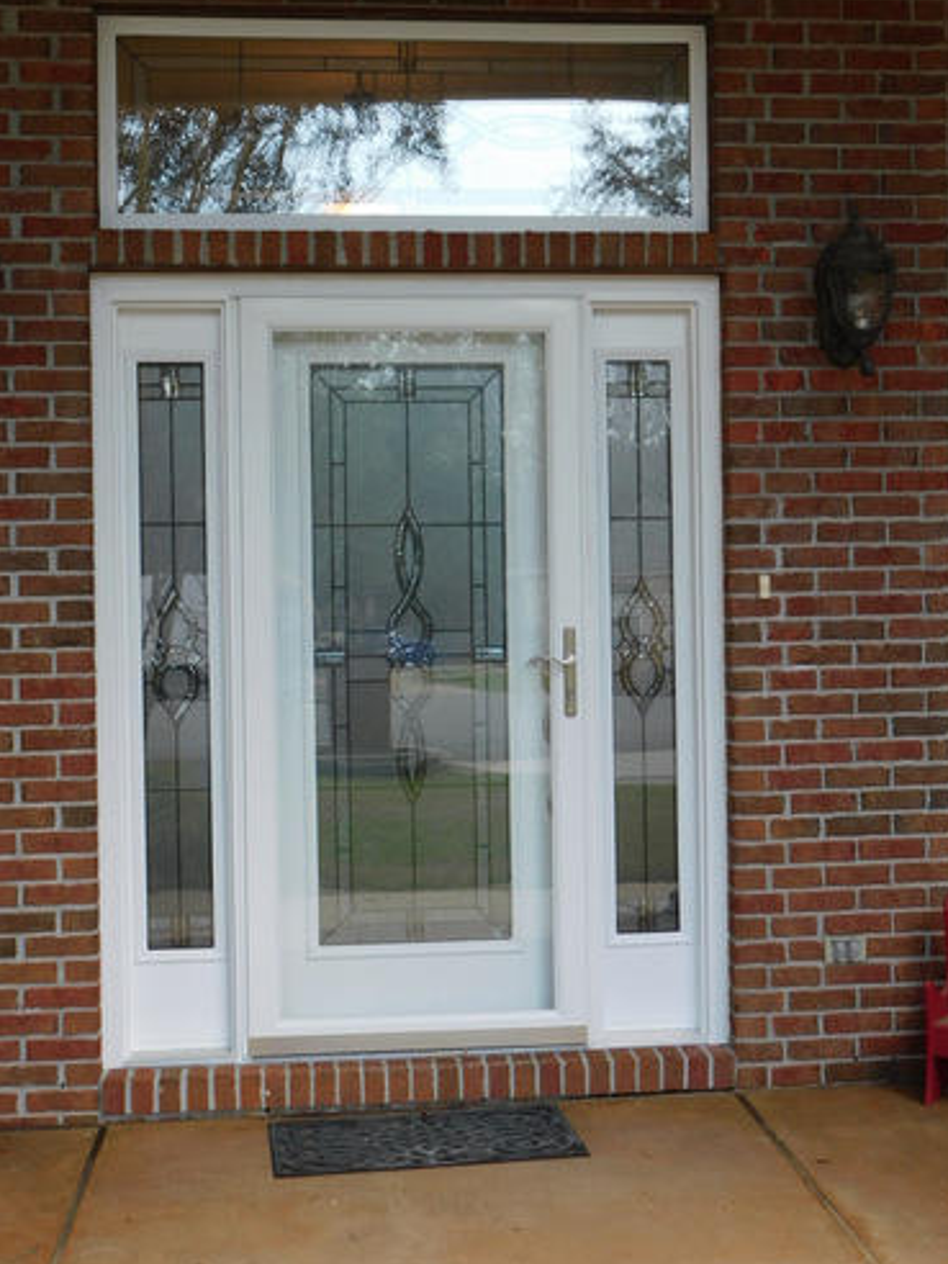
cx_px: 488
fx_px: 1899
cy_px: 596
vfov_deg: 36.8
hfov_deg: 28.0
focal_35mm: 52
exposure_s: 1/160
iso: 125
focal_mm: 7.1
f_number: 3.6
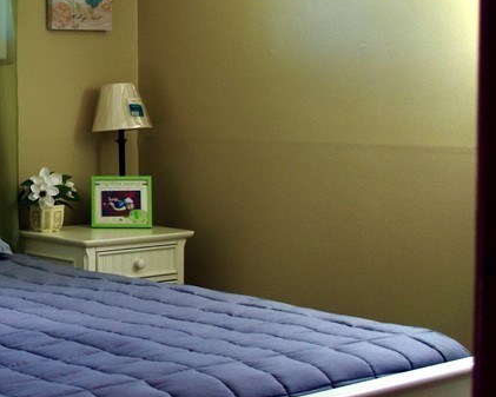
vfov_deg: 20.4
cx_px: -77
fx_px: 1101
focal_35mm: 75
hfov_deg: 23.5
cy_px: 154
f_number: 4
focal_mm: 21.25
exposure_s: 1/40
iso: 200
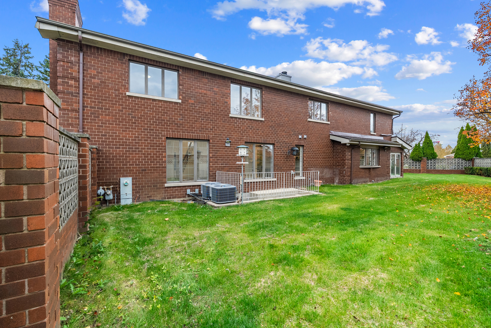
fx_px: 218
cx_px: 246
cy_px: 164
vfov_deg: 73.8
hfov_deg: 96.7
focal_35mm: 16
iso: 640
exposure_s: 1/15
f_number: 8
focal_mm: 16
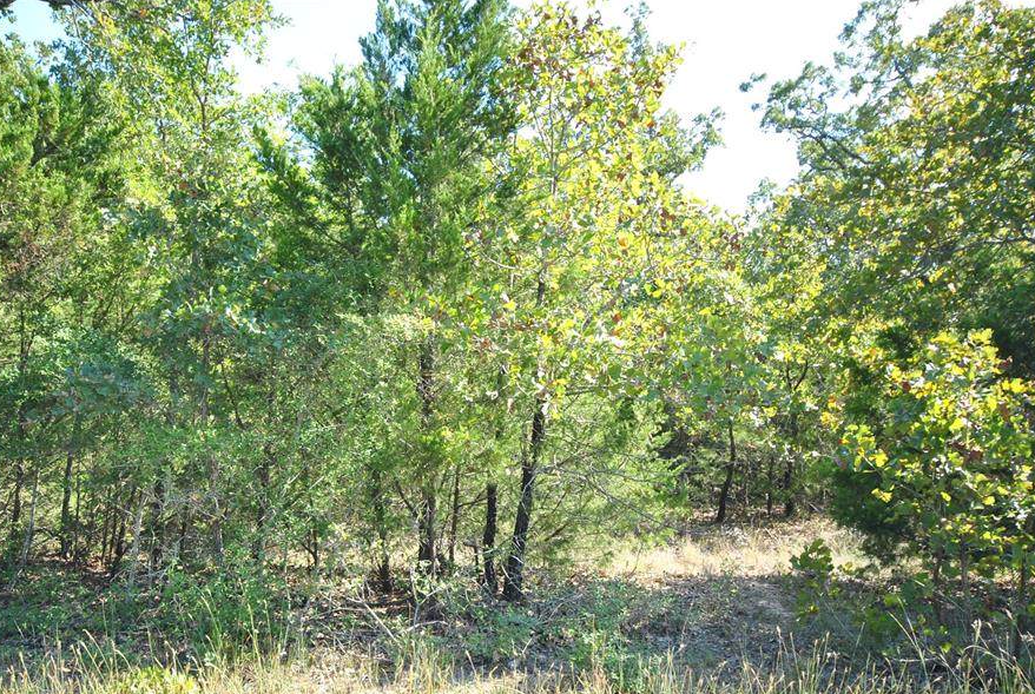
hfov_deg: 54.1
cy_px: 404
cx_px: 442
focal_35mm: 35
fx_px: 1008
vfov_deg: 37.9
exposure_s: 1/320
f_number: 5.6
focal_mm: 20
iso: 400
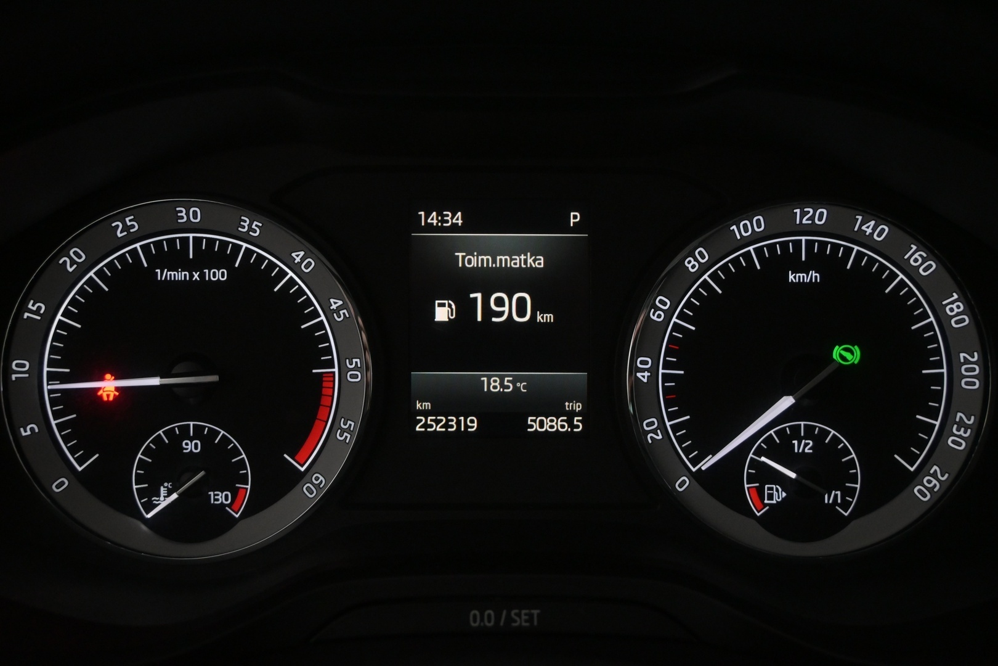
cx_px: 499
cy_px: 333
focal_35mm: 44
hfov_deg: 45.0
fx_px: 1206
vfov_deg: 30.8
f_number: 5
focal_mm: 29
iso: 2500
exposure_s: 1/100
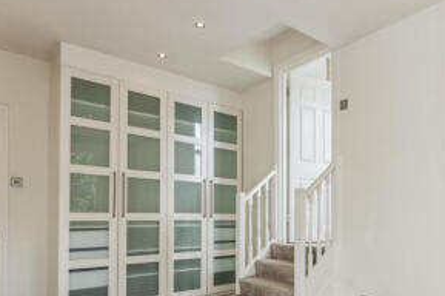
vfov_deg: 44.7
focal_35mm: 28
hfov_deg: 64.2
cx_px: 288
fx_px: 346
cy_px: 223
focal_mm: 17
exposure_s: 1/60
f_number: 11
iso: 400
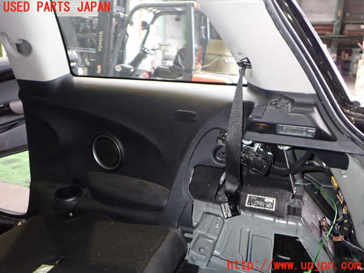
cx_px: 182
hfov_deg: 60.0
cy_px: 136
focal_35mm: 30
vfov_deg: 46.8
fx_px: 315
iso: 400
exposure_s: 1/30
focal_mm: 5.4
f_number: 2.3
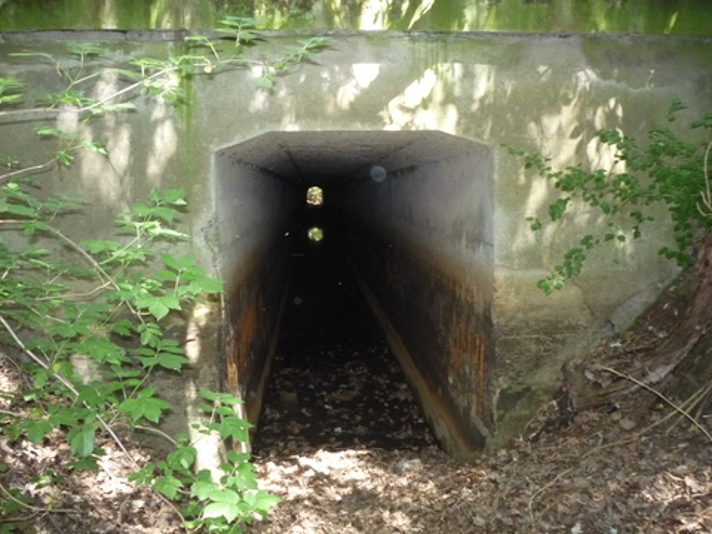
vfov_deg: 44.2
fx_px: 658
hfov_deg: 56.8
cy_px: 267
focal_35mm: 32
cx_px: 356
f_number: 3.3
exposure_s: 1/30
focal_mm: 5.2
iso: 320
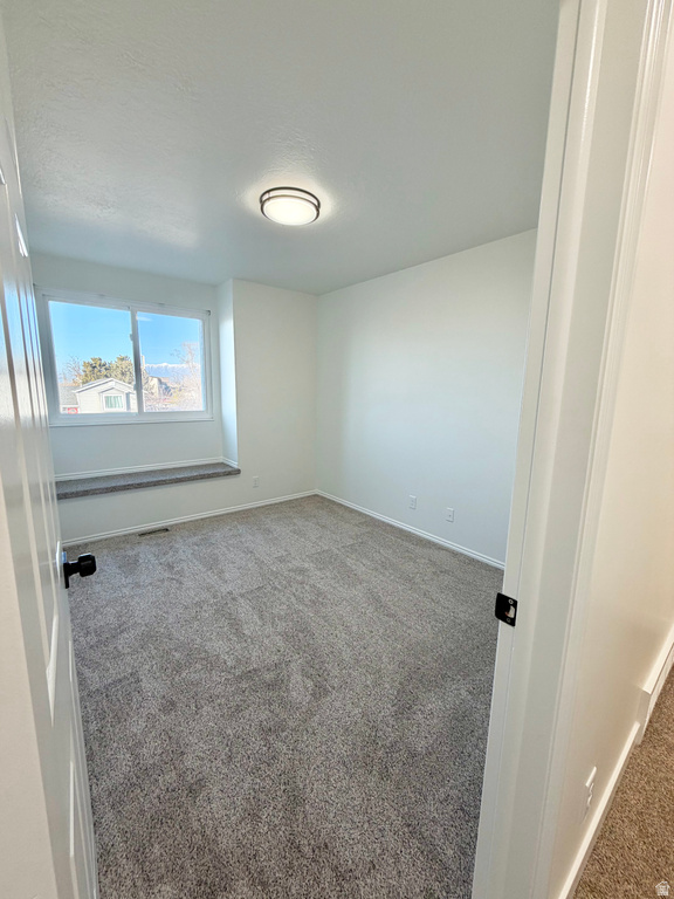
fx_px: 363
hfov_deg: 85.7
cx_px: 337
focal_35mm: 14
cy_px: 450
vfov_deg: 102.1
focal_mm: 2.22
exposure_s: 1/120
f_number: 2.2
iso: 80
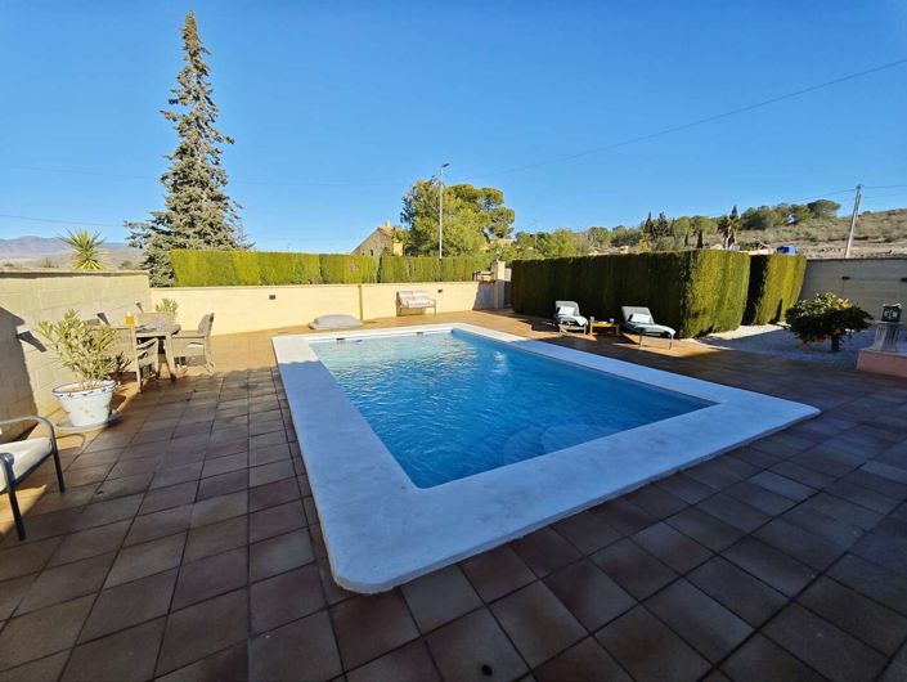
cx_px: 454
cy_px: 341
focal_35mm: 14
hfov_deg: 102.0
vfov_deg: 85.8
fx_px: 367
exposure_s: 1/799
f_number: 2.2
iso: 50
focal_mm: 2.16
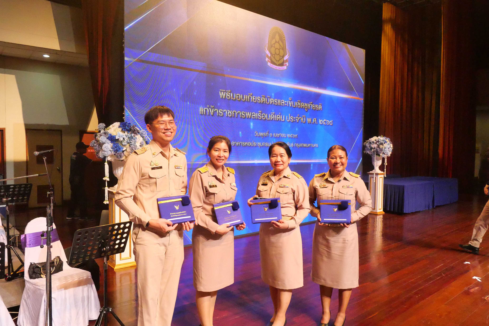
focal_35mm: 24
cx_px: 244
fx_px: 326
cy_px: 163
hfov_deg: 73.7
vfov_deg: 53.2
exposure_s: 1/250
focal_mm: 12
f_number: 5.6
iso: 6400
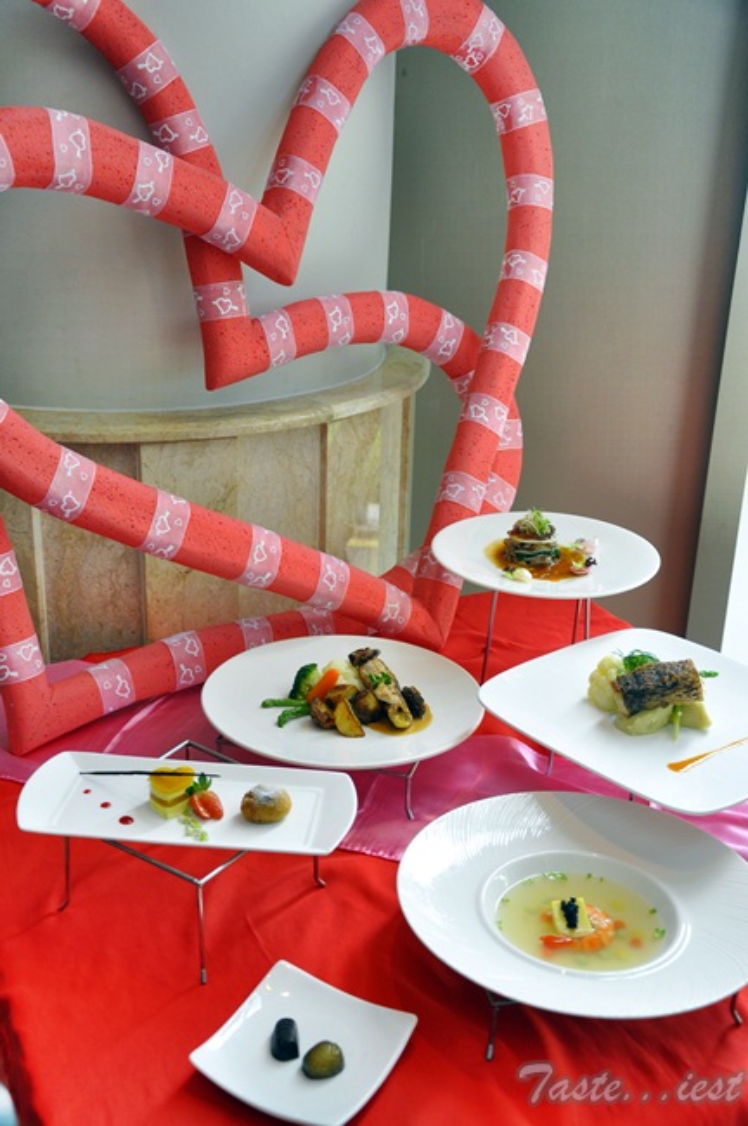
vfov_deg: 46.4
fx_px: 1312
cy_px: 563
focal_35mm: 42
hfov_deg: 31.8
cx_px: 374
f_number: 4
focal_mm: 28
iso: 400
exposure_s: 1/100
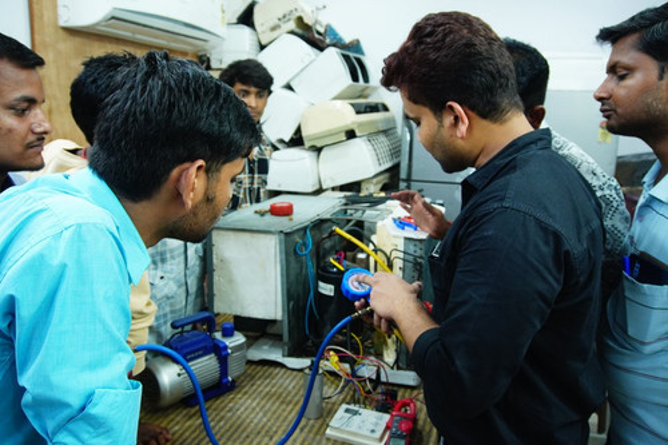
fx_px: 584
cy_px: 222
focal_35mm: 32
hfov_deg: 59.5
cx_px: 334
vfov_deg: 41.7
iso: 1250
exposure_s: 1/50
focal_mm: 21
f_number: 5
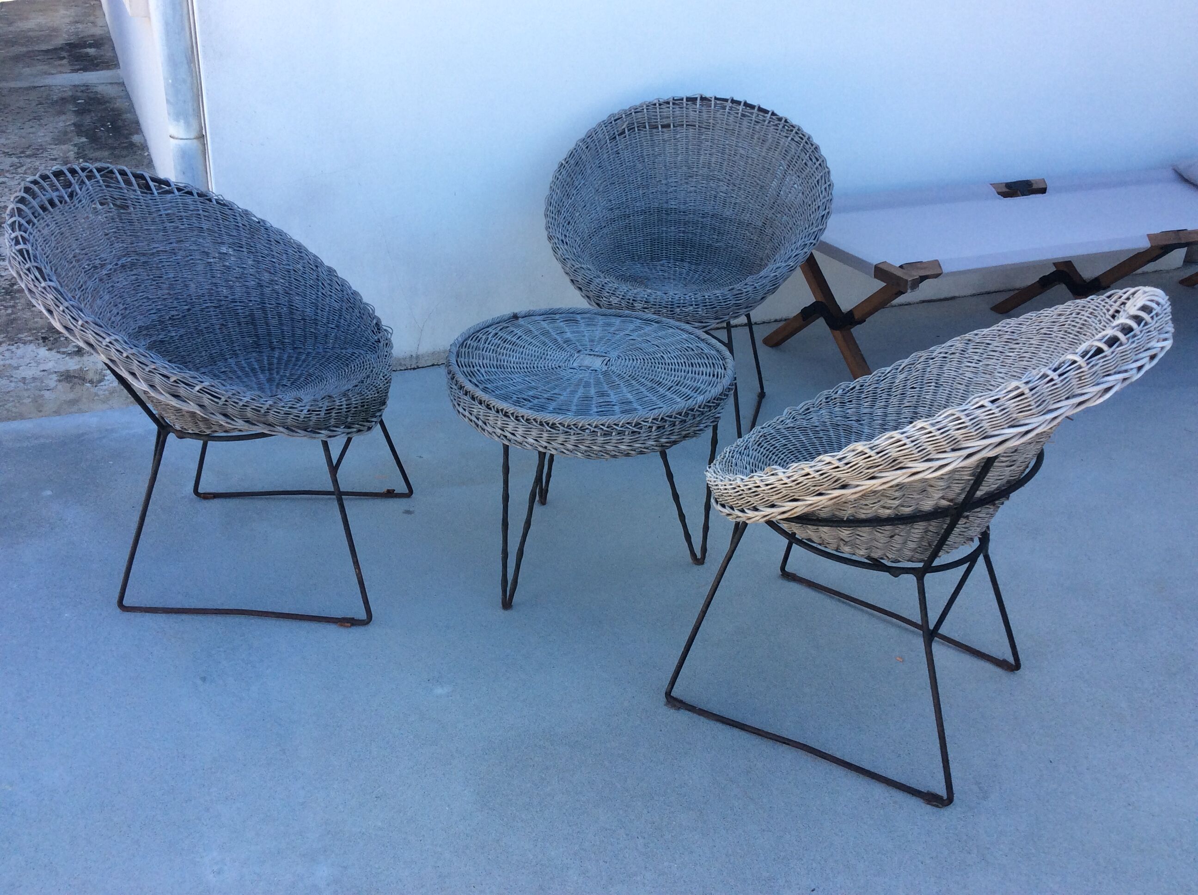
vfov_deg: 44.1
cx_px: 599
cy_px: 448
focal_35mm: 32
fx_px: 1106
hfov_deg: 56.9
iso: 32
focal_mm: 3.3
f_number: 2.4
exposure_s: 1/357
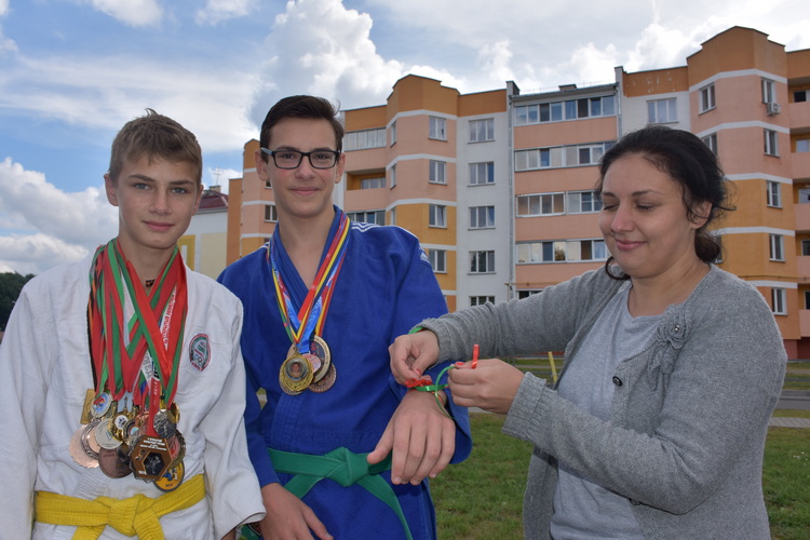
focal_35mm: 30
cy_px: 270
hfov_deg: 61.9
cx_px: 405
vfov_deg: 43.6
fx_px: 675
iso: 100
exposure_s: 1/250
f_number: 8
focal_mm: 20
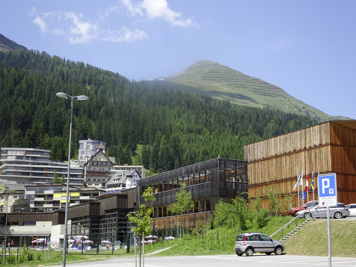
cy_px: 134
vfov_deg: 26.1
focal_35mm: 56
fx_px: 576
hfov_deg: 34.3
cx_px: 178
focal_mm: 9.52
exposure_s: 1/400
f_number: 4.5
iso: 80
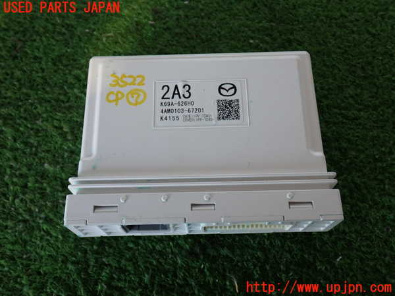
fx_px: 434
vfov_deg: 37.7
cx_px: 198
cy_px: 148
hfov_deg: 49.0
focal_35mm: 38
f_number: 2.7
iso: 200
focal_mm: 6.83
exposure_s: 1/40
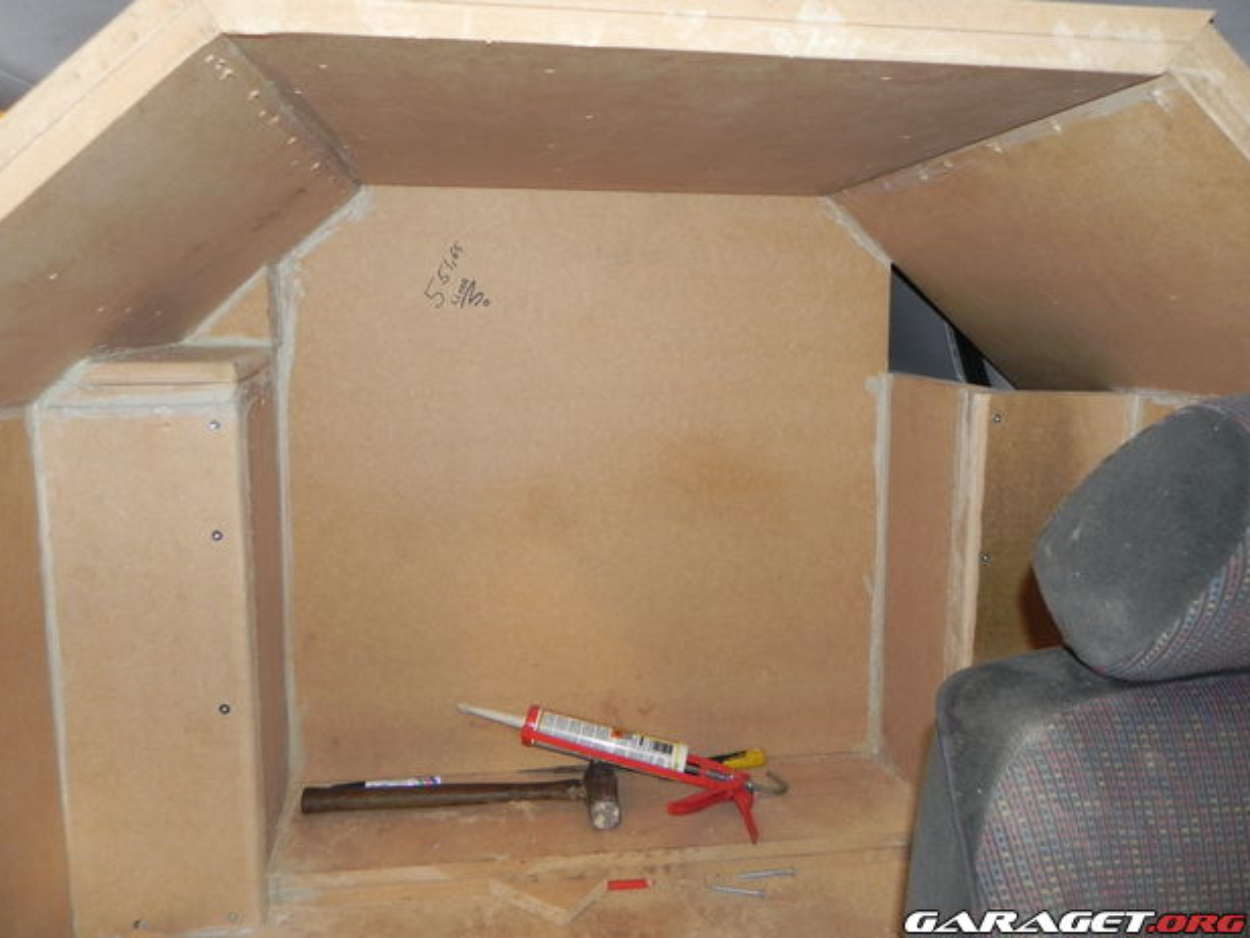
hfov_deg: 65.3
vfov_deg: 51.3
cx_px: 603
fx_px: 975
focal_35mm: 27
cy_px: 455
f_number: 2.8
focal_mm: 4.6
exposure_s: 1/30
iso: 200
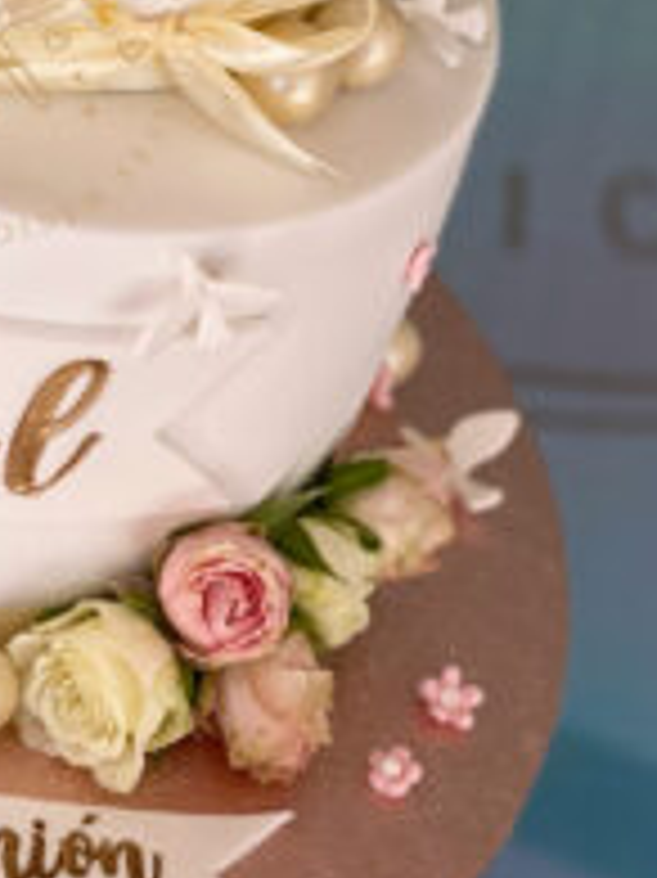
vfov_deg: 16.8
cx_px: -20
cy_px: 29
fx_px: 2913
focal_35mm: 115
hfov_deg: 12.7
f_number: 2
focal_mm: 6
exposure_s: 1/225
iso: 20
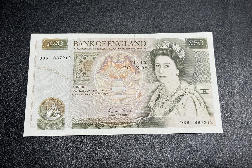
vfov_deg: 27.0
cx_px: 126
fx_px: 350
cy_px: 76
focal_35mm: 50
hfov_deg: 39.6
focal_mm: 6.86
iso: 80
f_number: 1.78
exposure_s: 1/50
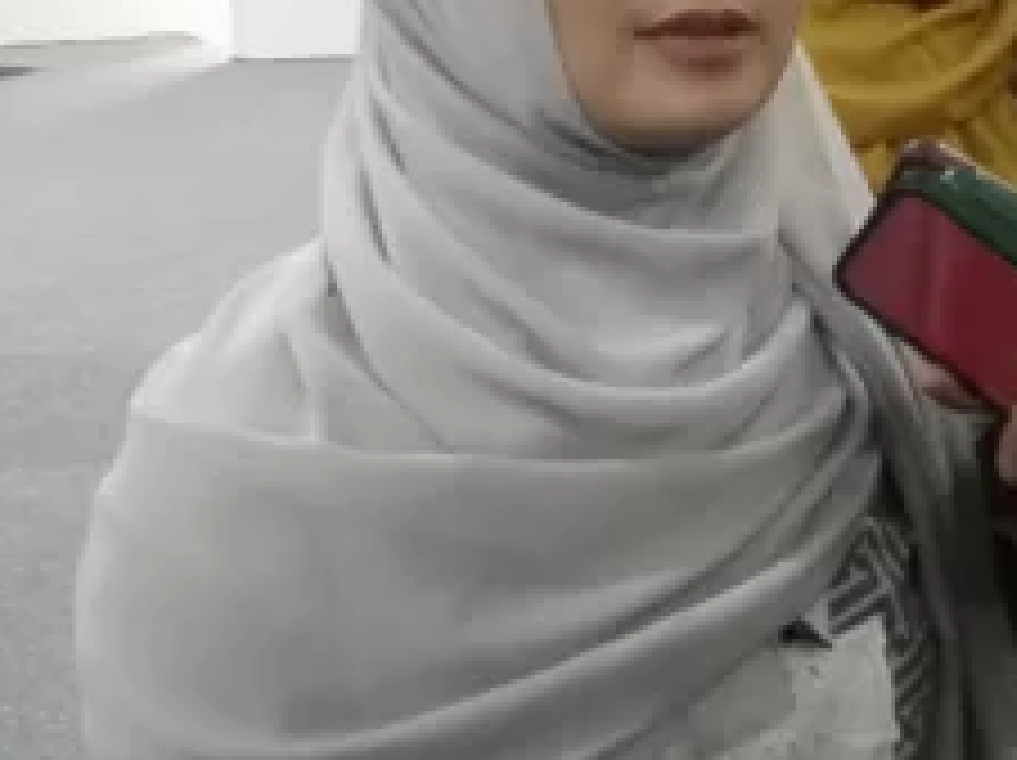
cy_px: 135
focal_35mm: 53
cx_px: 785
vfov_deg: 26.9
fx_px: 1555
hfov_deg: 35.3
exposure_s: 1/20
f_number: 2.2
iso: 1612
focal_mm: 3.37
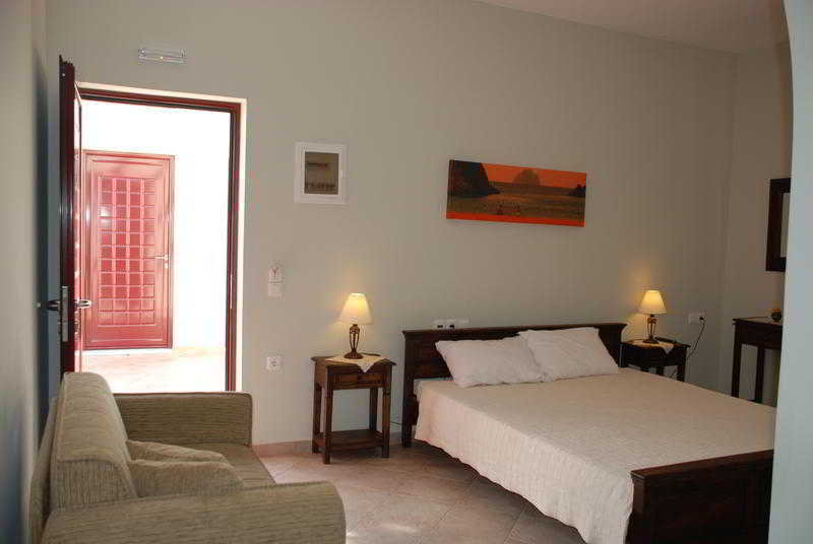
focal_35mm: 30
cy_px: 272
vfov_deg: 43.7
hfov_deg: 61.9
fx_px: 678
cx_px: 406
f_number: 3.8
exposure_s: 1/80
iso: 200
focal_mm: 20
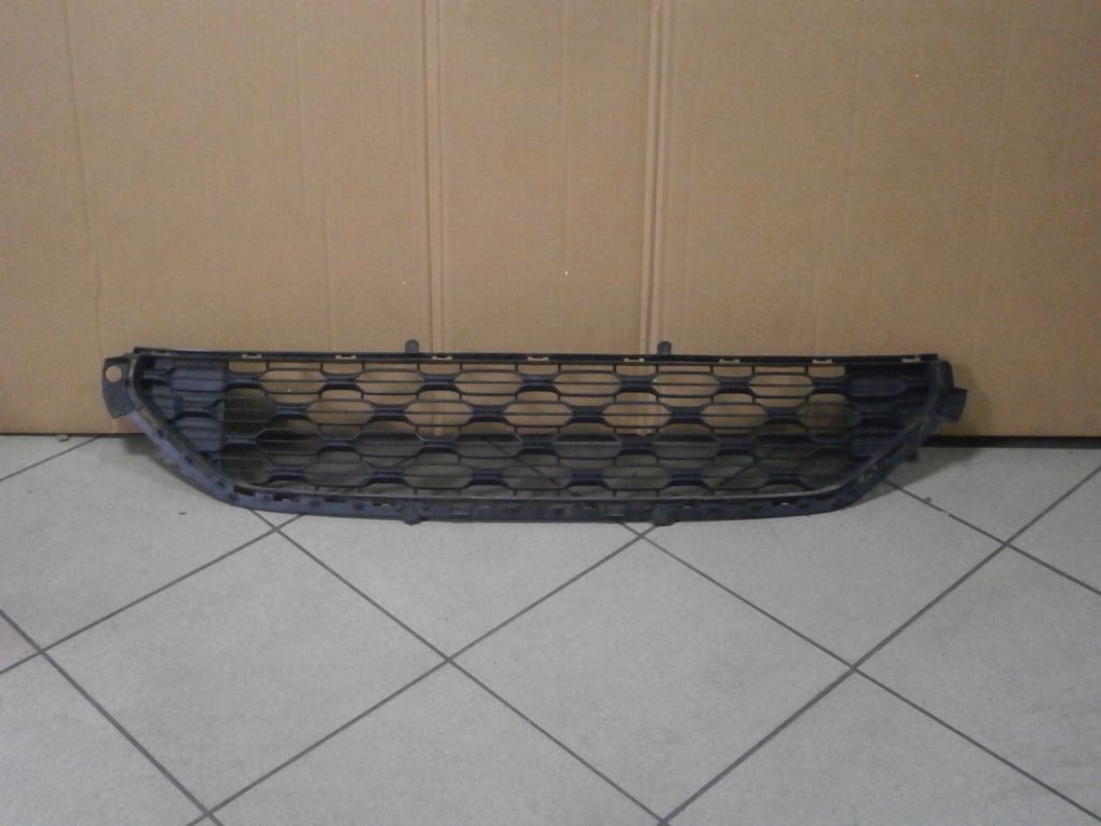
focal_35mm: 47
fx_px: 1495
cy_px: 413
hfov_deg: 40.4
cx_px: 550
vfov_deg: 30.9
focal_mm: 8.3
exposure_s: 1/15
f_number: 3.4
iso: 800
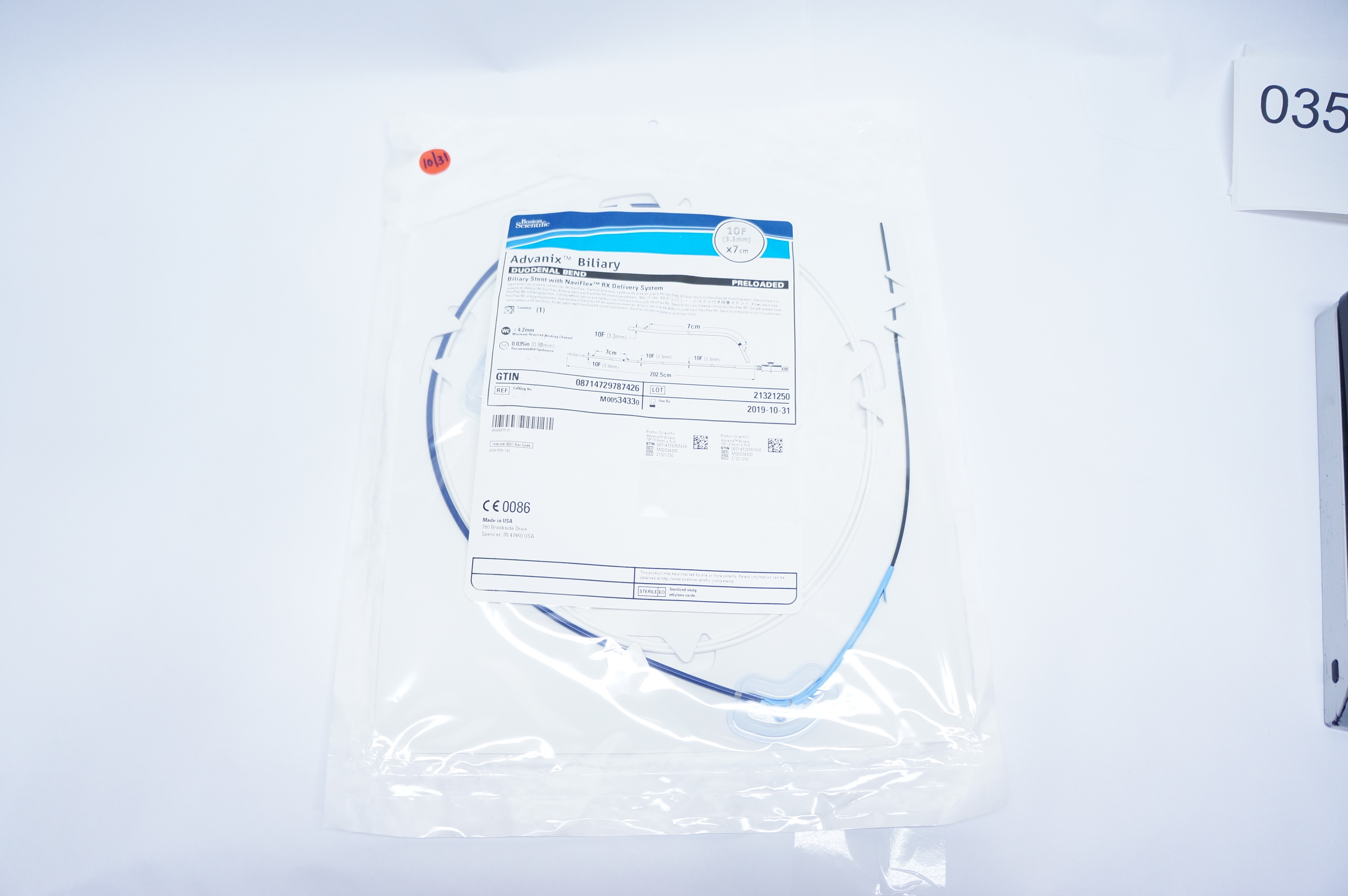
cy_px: 448
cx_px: 674
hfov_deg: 67.4
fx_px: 1010
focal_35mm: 27
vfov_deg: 47.8
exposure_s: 1/160
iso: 800
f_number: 3.5
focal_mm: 18
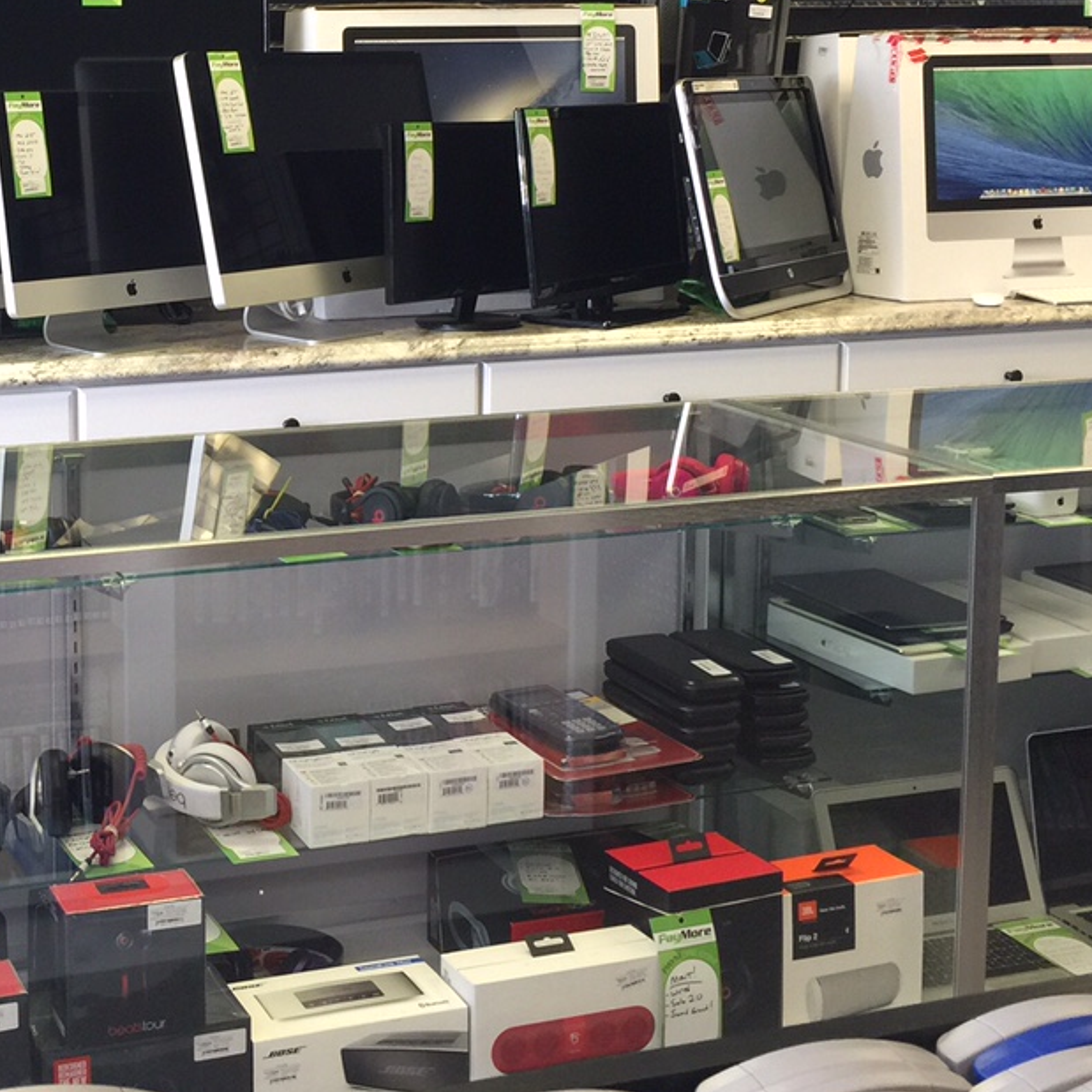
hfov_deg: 31.0
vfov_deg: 31.8
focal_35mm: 53
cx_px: 148
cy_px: 318
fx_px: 1892
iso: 40
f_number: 2.2
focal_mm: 4.15
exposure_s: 1/15
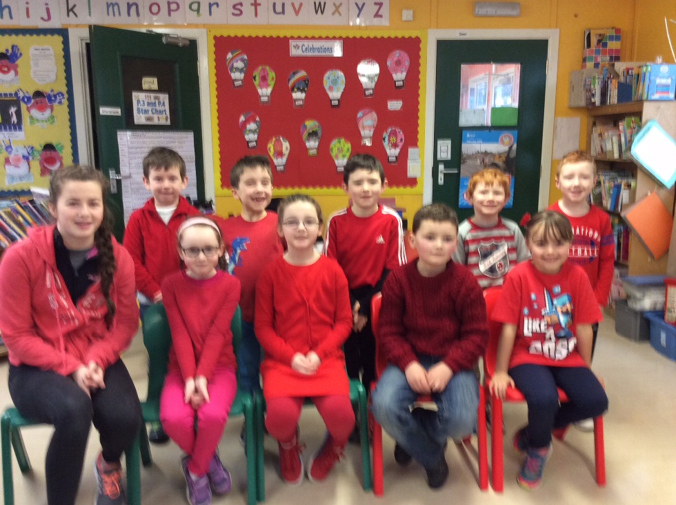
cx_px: 338
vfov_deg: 44.1
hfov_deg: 56.9
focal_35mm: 32
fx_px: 624
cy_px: 252
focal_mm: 3.3
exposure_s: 1/25
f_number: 2.4
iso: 100
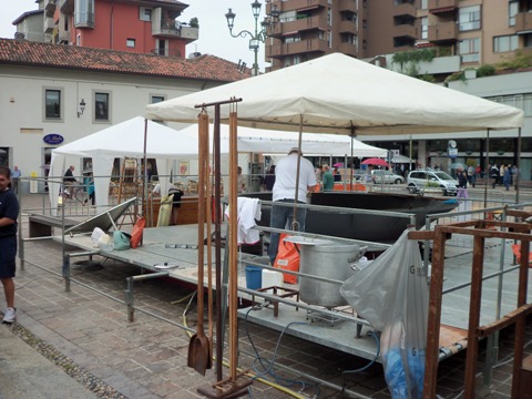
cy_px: 200
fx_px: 523
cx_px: 266
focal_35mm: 34
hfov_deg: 54.0
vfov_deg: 41.8
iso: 80
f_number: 2.9
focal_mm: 5.7
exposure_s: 1/200
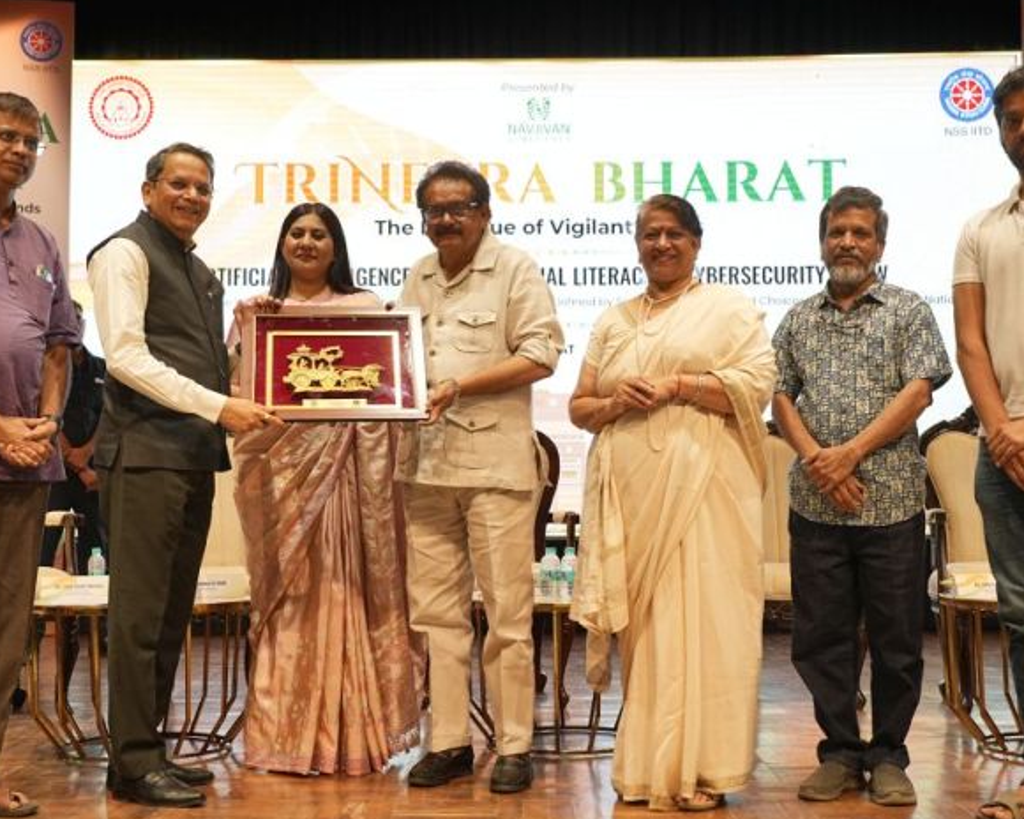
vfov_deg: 30.8
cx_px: 506
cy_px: 410
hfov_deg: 38.0
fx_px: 1485
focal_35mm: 49
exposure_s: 1/100
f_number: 4.5
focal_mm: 37
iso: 640
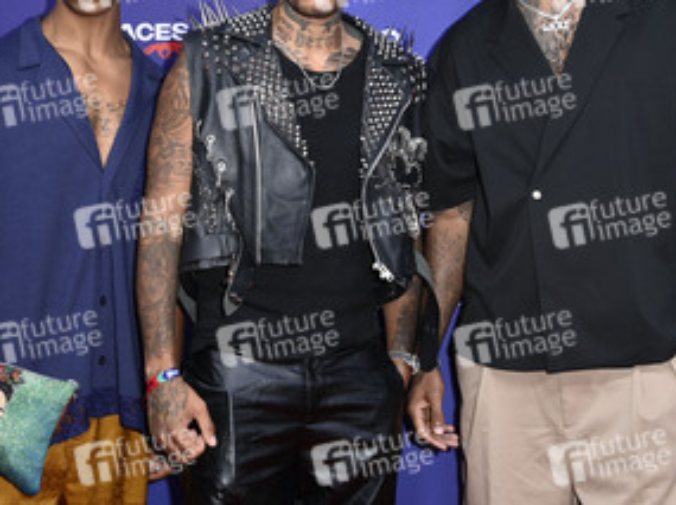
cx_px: 310
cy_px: 161
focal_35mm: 67
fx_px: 1307
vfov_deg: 21.8
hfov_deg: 29.0
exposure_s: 1/250
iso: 800
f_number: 5.6
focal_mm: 44
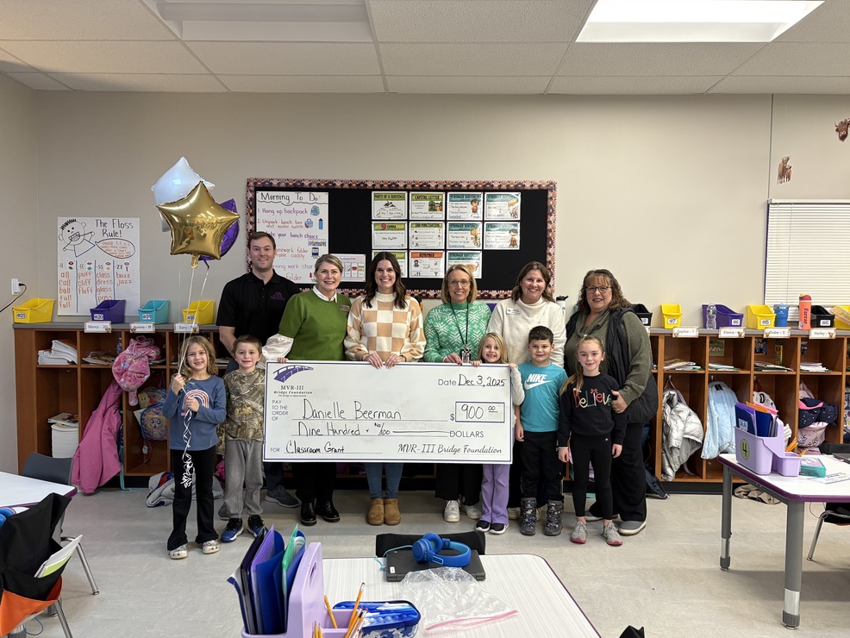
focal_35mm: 27
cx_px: 426
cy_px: 328
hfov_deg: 65.3
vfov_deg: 51.4
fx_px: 663
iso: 200
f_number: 1.6
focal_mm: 5.96
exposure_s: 1/60
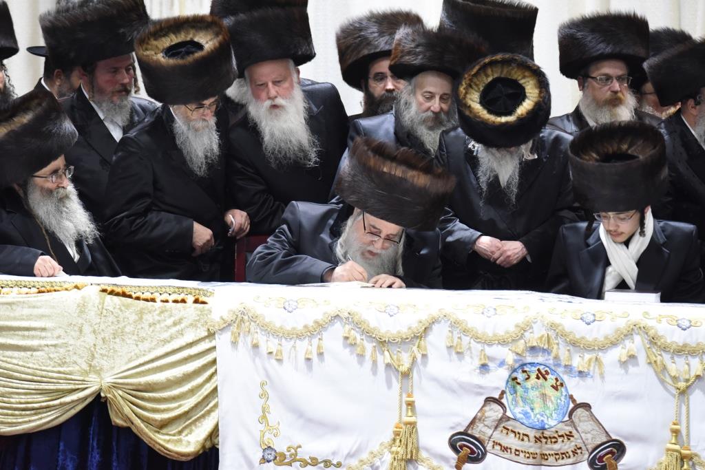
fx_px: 6855
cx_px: 352
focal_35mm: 350
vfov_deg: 3.9
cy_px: 235
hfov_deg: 5.9
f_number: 6
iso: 4000
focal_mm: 350
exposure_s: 1/100
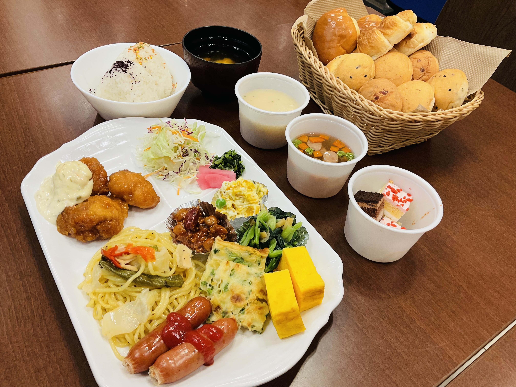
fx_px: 432
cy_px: 194
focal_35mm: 29
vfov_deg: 48.2
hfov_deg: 61.7
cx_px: 258
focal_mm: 3
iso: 50
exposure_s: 1/50
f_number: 1.8
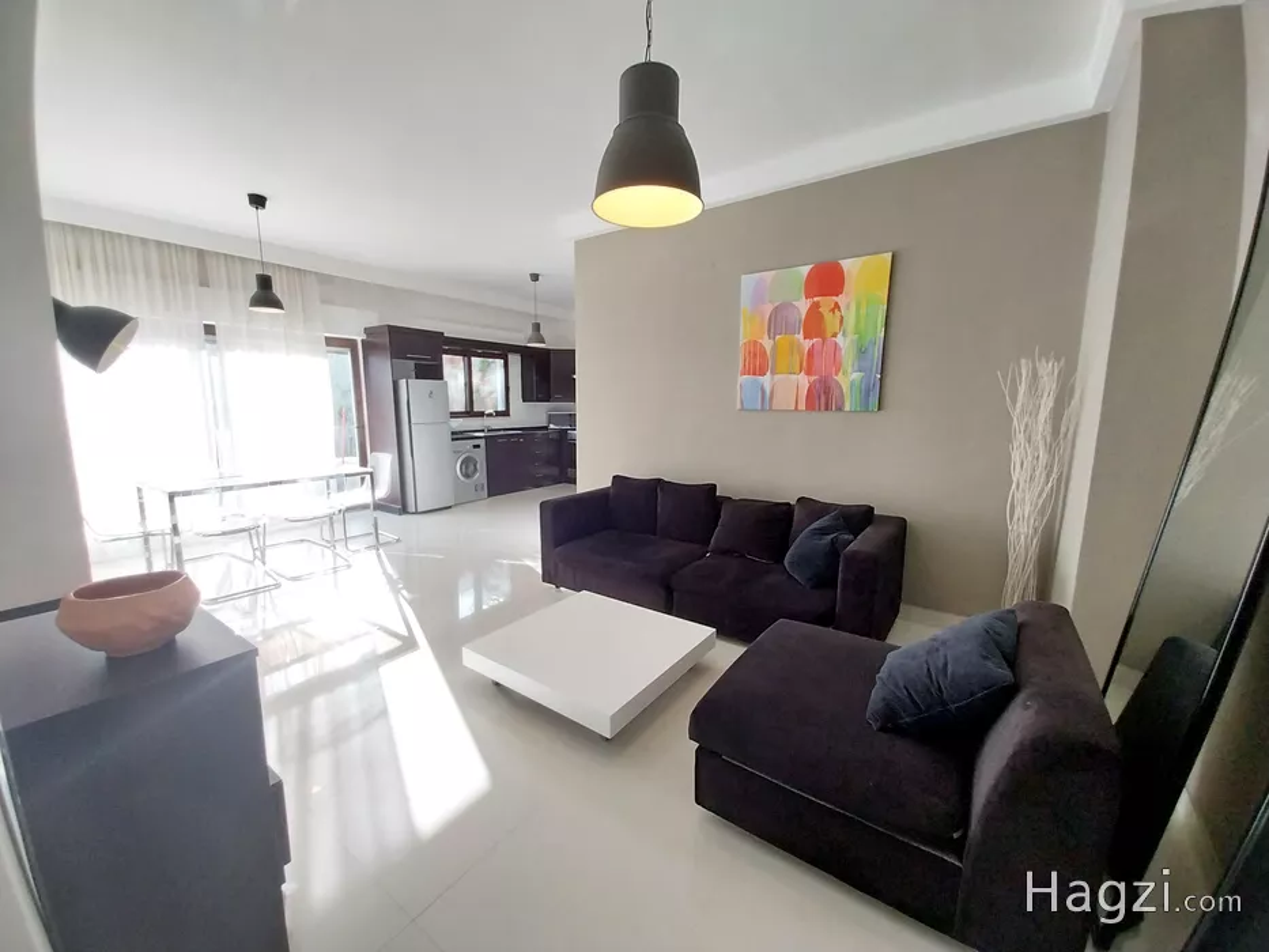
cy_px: 476
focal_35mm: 13
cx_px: 634
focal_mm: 1.3
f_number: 2.2
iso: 100
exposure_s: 1/50
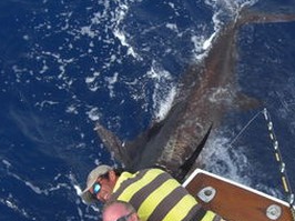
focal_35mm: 90
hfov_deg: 21.7
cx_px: 207
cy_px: 149
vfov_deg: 16.3
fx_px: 766
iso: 80
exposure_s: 1/320
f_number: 4
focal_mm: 7.9
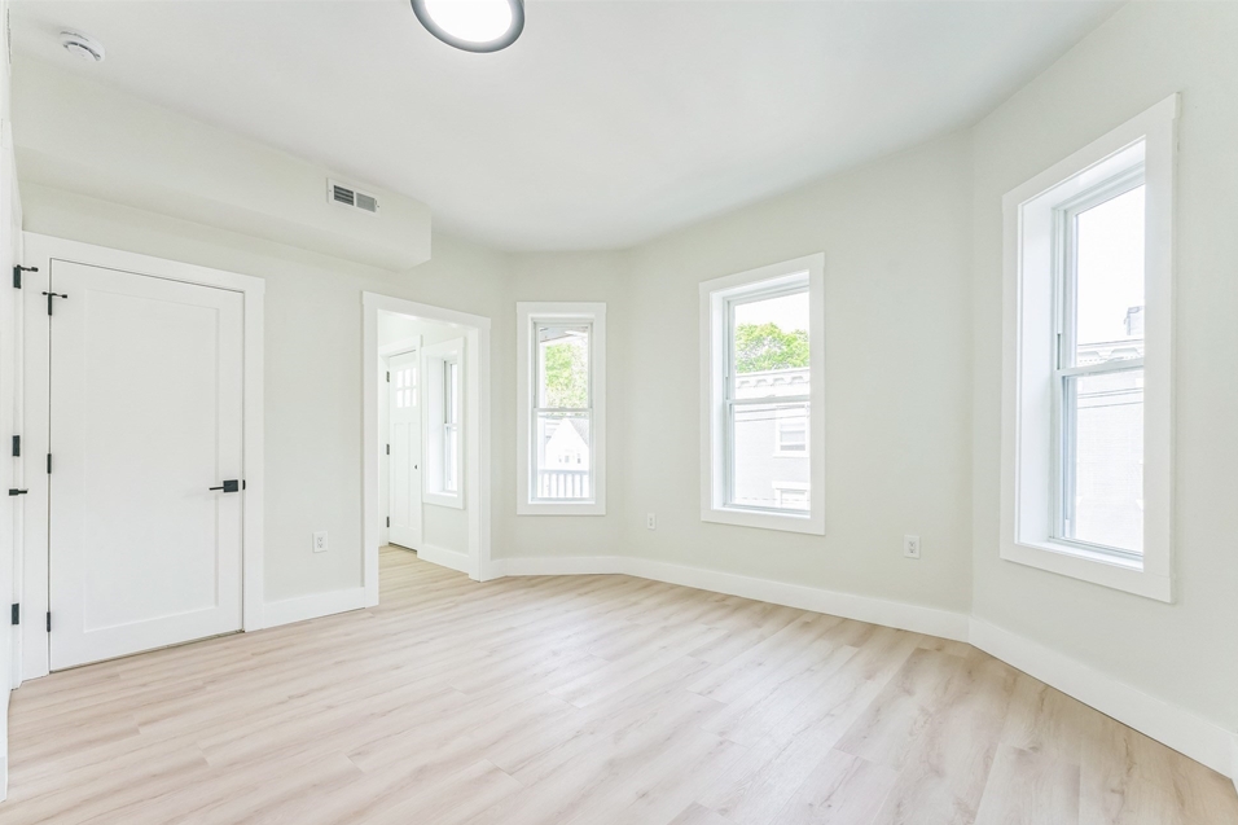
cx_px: 618
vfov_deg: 77.2
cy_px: 441
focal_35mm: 15
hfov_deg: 100.4
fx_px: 516
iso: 500
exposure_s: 1/60
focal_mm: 14
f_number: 8
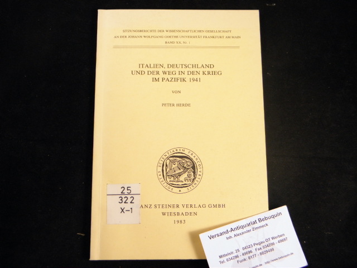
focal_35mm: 39
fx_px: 402
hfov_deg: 47.9
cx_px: 178
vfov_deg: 36.8
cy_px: 134
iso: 250
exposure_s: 1/40
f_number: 3.8
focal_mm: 7.1
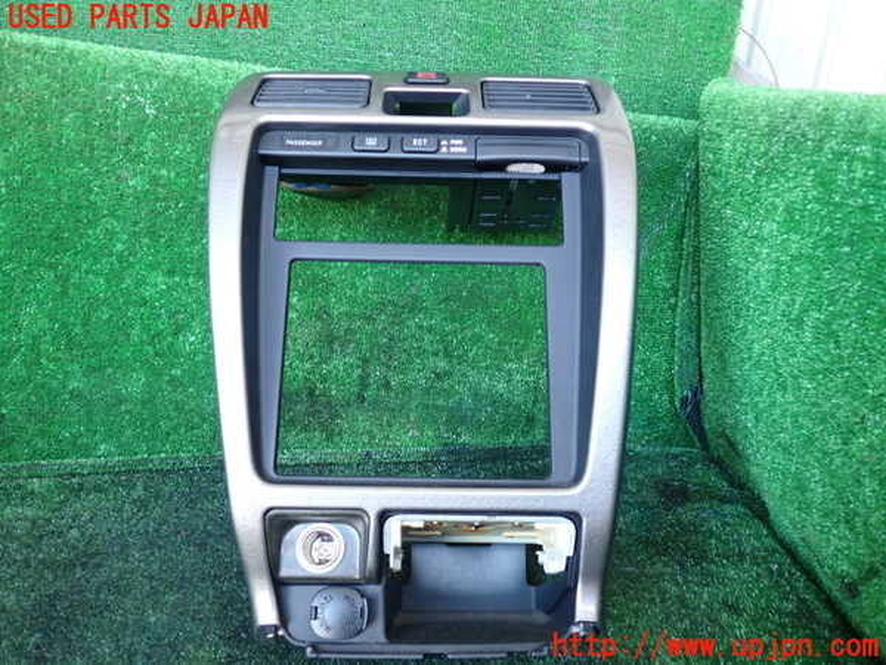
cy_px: 332
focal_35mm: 30
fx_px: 768
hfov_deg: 60.0
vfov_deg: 46.8
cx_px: 443
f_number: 2.3
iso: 250
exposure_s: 1/30
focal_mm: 5.4
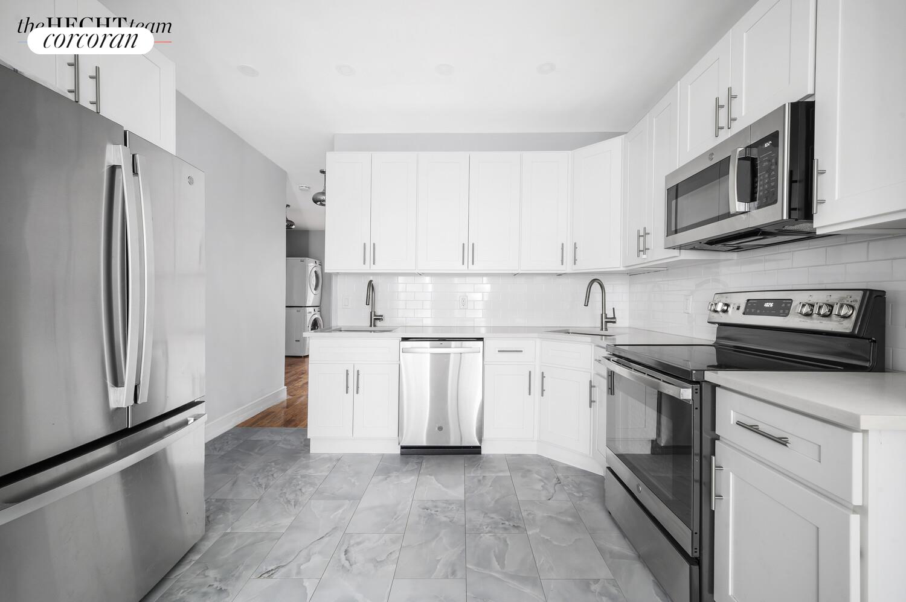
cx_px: 453
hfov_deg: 104.3
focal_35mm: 14
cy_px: 301
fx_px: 352
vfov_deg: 81.1
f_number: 11
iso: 400
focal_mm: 14
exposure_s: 3
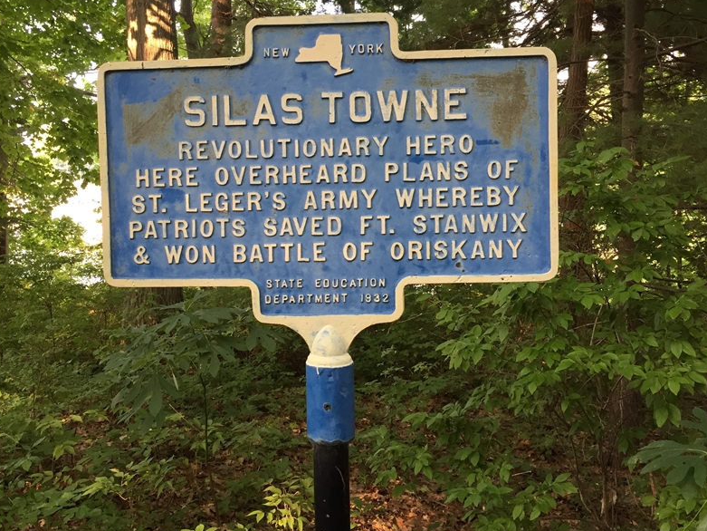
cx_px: 334
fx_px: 776
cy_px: 221
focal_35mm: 38
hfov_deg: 48.9
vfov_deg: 37.6
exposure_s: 1/40
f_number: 2.2
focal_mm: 4.15
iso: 40
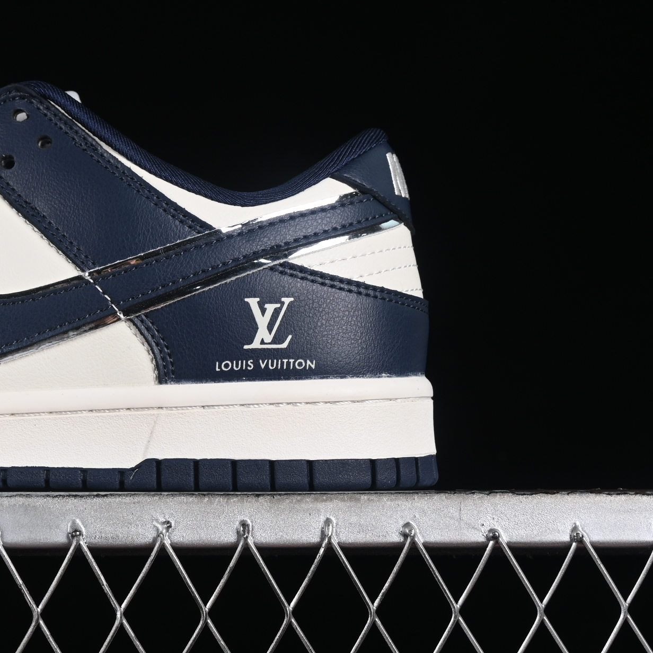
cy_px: 191
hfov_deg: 11.9
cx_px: -68
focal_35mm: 144
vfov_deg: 12.1
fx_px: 3073
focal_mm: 50
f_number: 8
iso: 160
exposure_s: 1/80
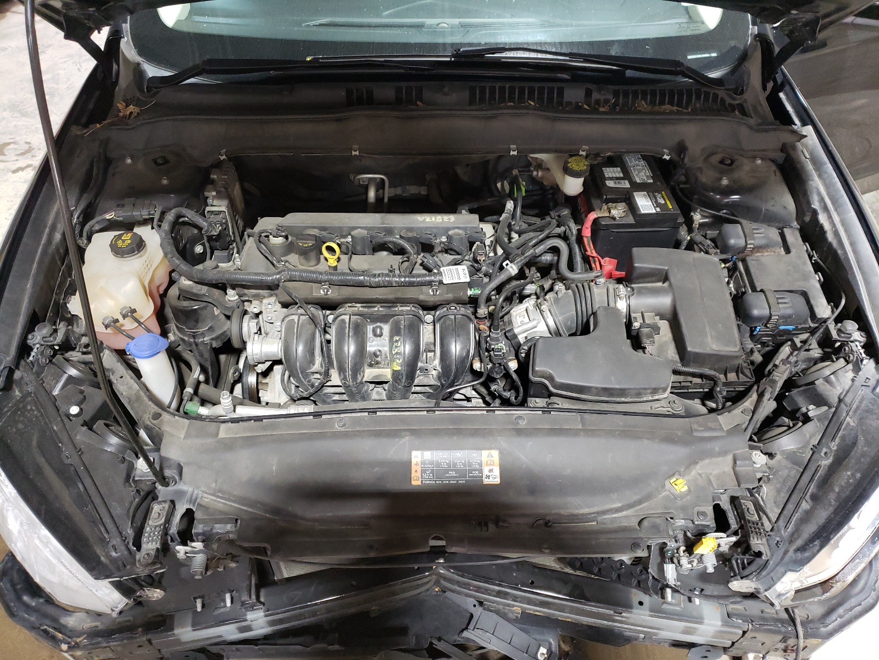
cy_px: 330
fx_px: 660
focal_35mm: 26
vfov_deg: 53.1
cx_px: 440
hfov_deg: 67.3
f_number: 1.5
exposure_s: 1/30
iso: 298
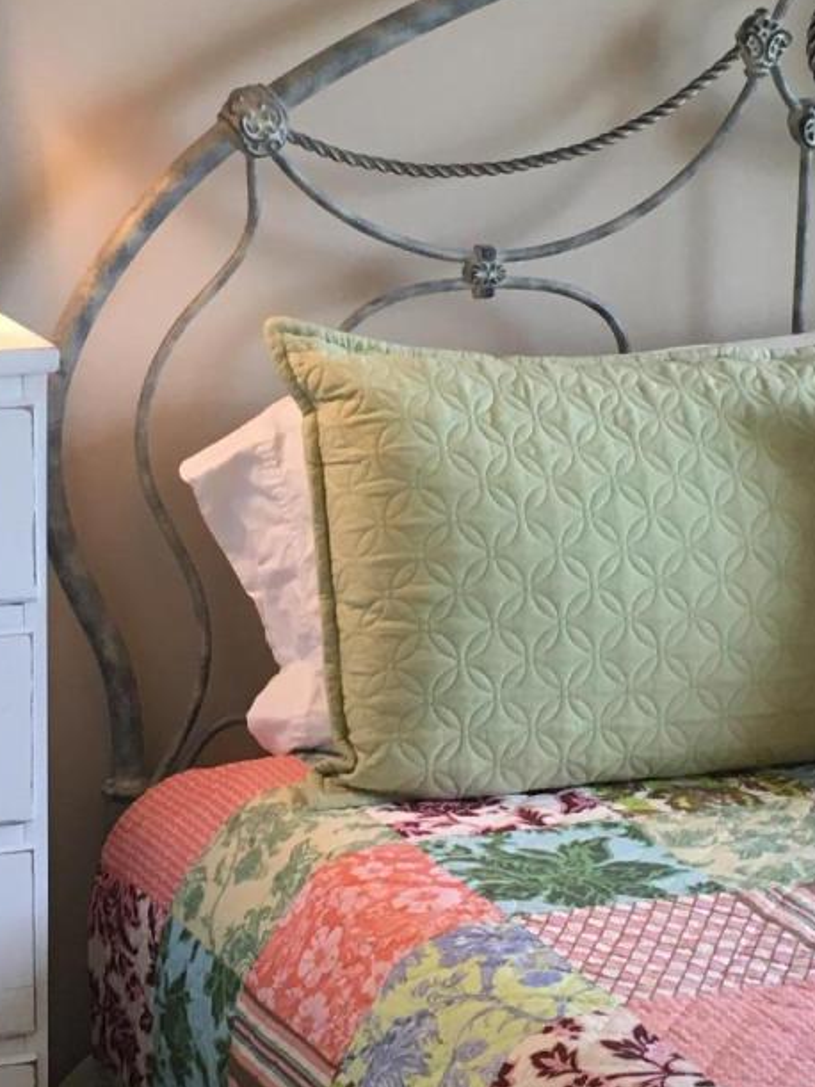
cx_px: 368
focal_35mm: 95
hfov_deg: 15.6
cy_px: 461
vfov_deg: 20.6
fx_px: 2983
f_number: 2.2
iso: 64
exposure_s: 1/30
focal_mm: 4.15
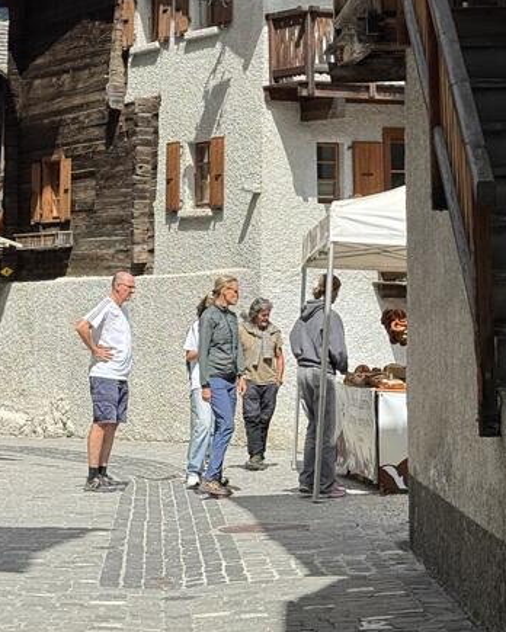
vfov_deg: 16.7
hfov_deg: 13.9
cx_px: 277
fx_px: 2078
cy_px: -93
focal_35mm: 111
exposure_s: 1/4310
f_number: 1.78
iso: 64
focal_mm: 6.76
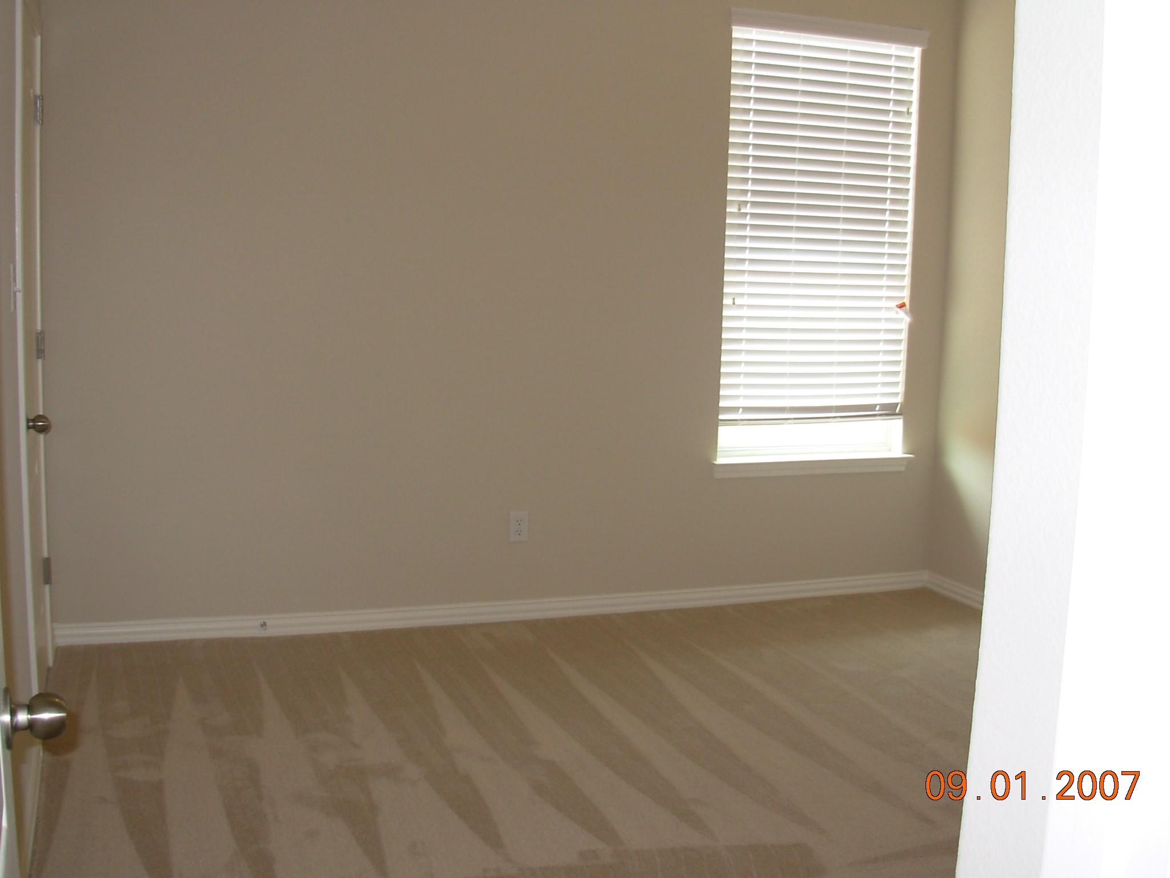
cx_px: 585
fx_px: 1284
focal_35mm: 38
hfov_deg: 49.0
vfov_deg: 37.7
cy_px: 439
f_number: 2.9
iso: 55
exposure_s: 1/34.9
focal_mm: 6.3
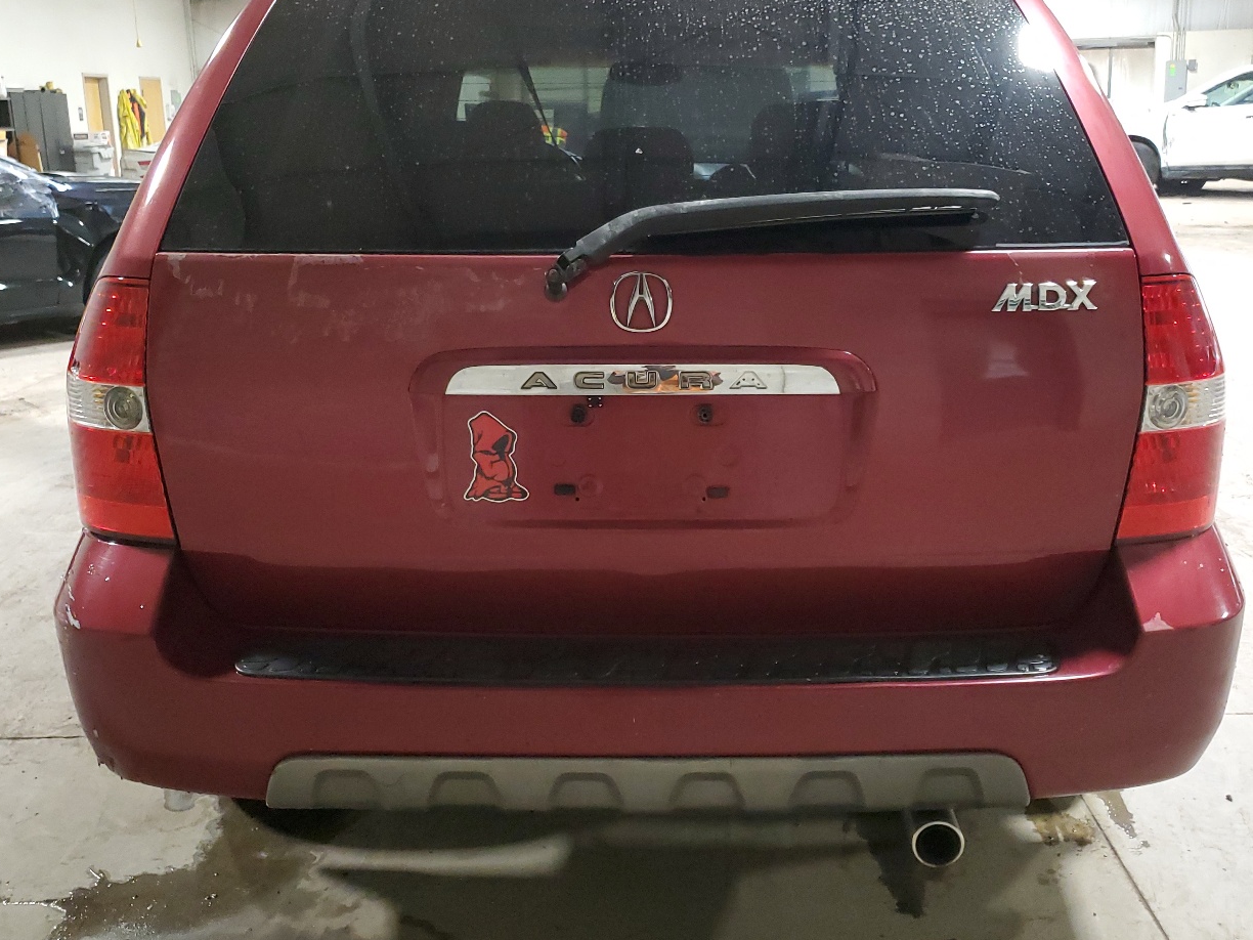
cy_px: 393
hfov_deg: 53.9
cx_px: 648
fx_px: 1231
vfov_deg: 41.7
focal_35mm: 34
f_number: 1.5
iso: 391
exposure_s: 1/60.2
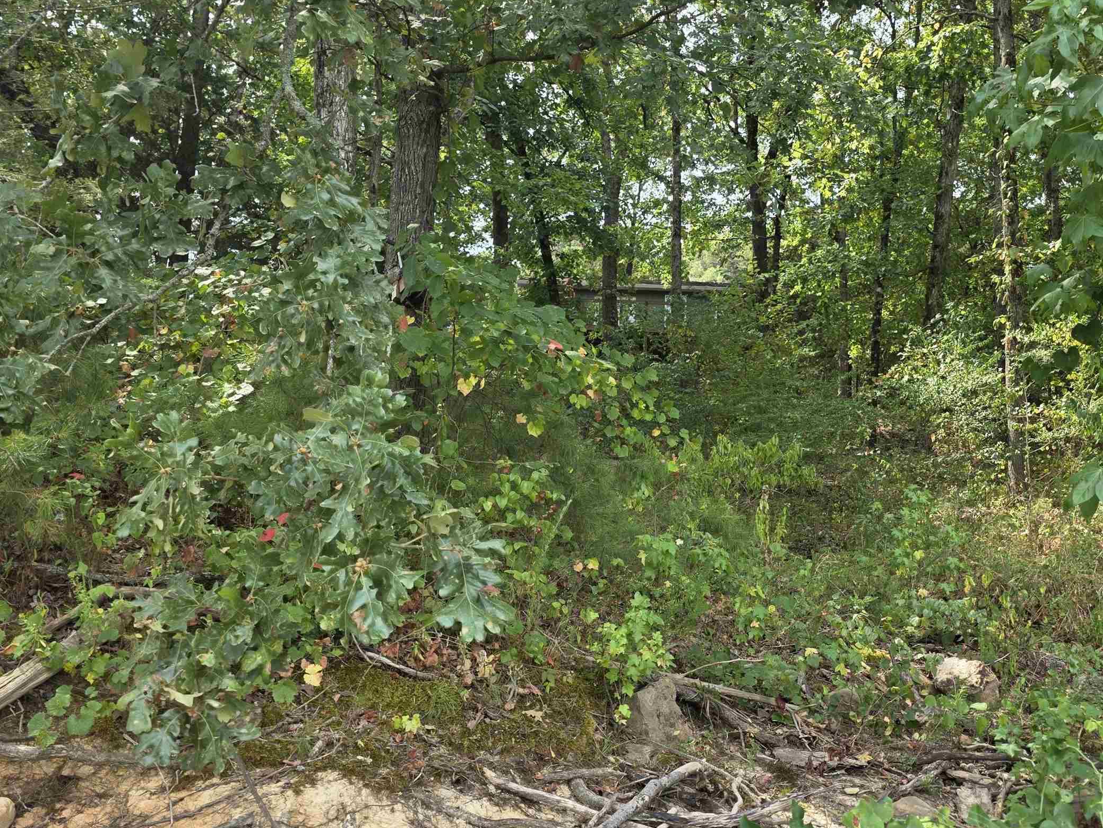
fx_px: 1083
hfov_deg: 53.6
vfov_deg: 41.8
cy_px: 388
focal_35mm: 34
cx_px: 662
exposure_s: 1/359
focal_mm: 6.3
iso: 50
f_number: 1.7
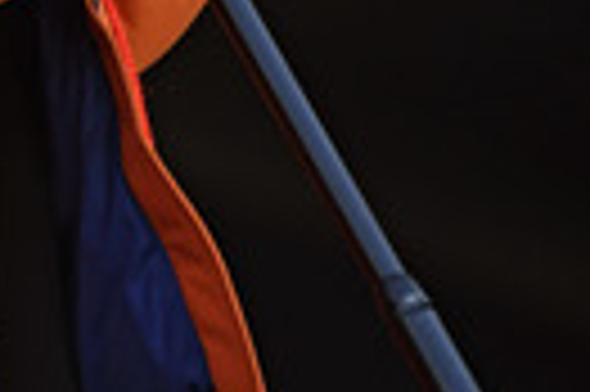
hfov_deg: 3.0
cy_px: -203
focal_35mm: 691
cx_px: 52
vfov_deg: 2.0
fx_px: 11311
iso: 500
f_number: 3.2
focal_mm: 200
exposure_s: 1/1000
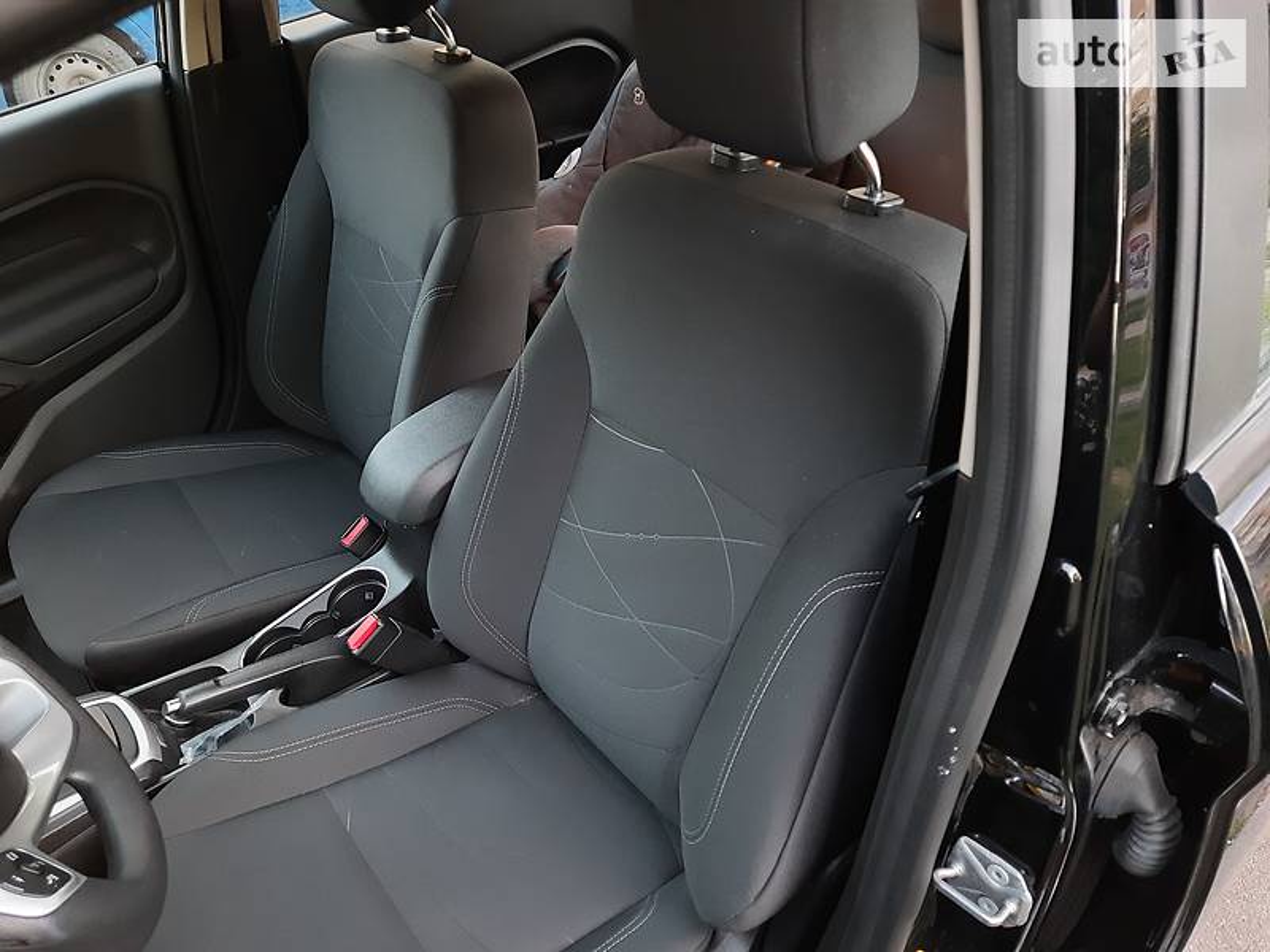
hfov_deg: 71.6
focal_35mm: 24
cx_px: 635
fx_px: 881
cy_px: 476
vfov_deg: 56.8
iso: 500
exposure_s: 1/25
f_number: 1.8
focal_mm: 5.2
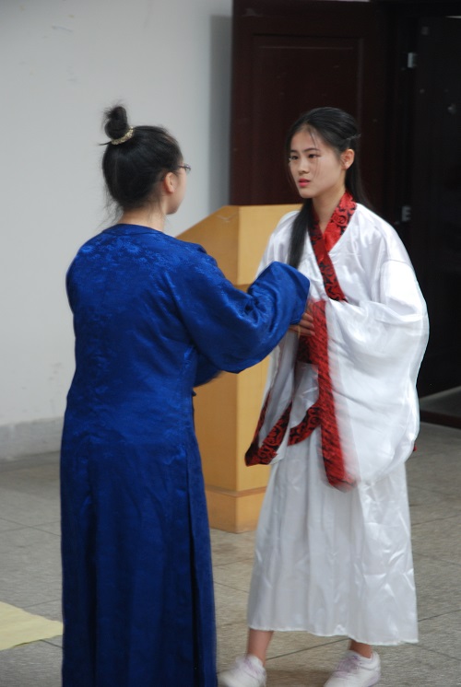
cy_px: 344
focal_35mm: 105
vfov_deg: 19.4
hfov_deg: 13.1
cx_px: 230
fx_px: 2009
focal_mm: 70
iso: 400
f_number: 4.5
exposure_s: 1/6
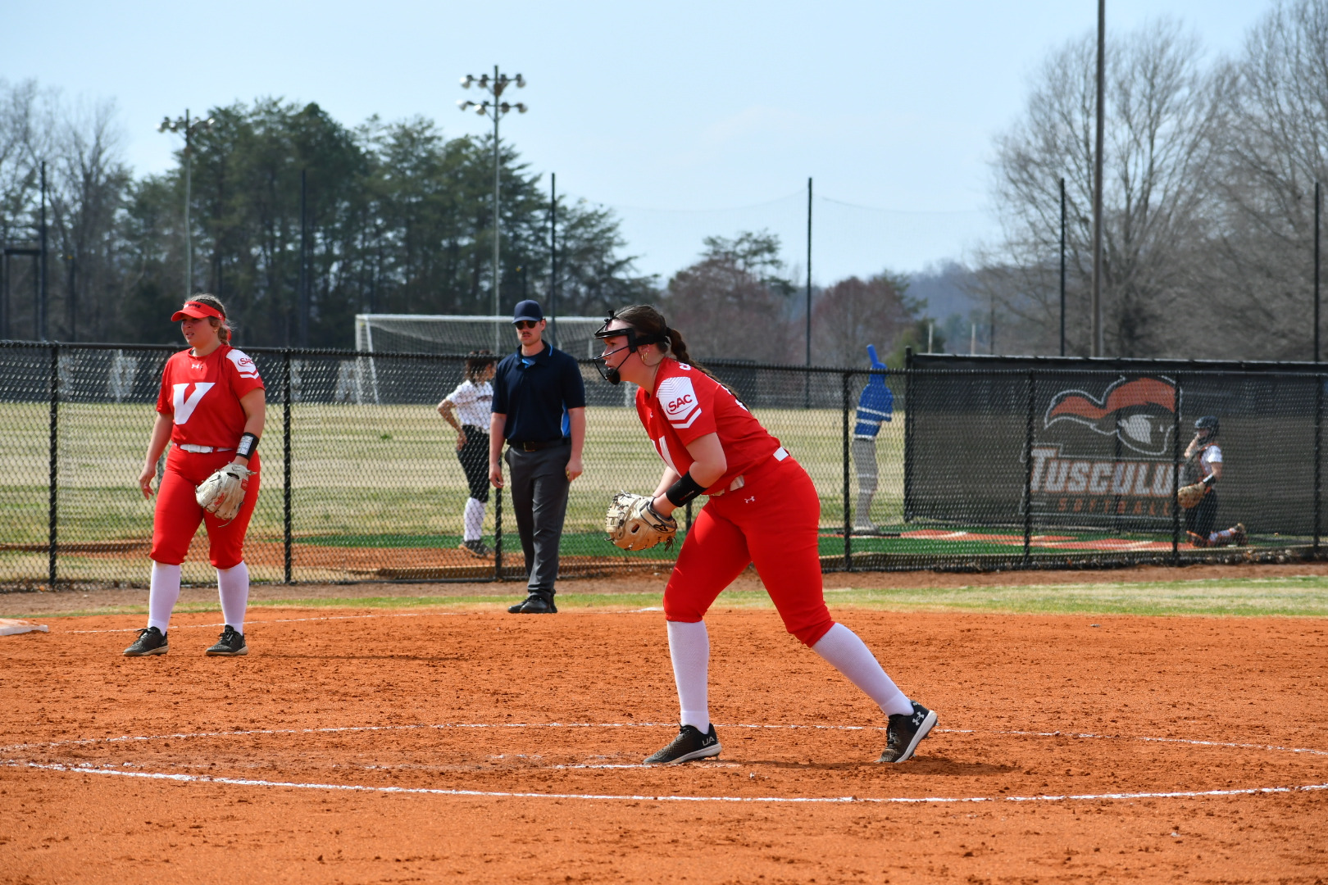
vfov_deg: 7.3
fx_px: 6898
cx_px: 664
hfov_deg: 11.0
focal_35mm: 187
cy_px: 442
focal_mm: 125
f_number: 8
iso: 400
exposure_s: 1/2000
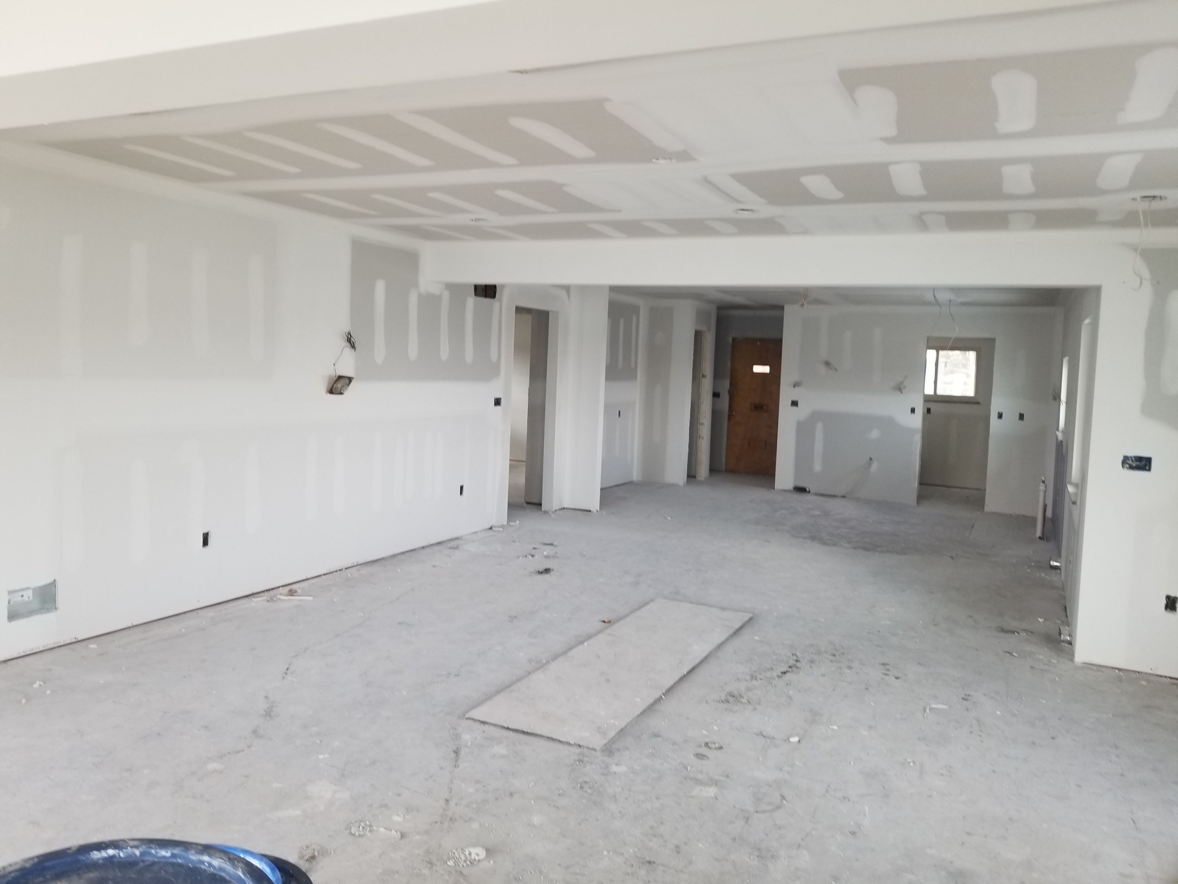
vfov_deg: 53.1
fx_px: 885
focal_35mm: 26
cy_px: 442
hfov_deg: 67.3
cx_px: 589
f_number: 1.7
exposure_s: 1/60
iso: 64
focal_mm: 4.25
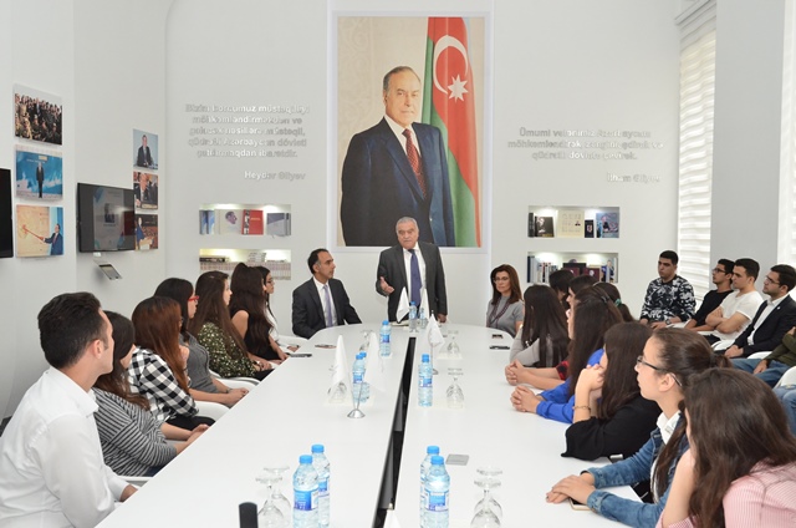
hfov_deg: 53.2
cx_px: 398
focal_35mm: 36
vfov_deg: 36.7
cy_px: 264
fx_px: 794
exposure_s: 1/200
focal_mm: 24
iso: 2200
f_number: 9
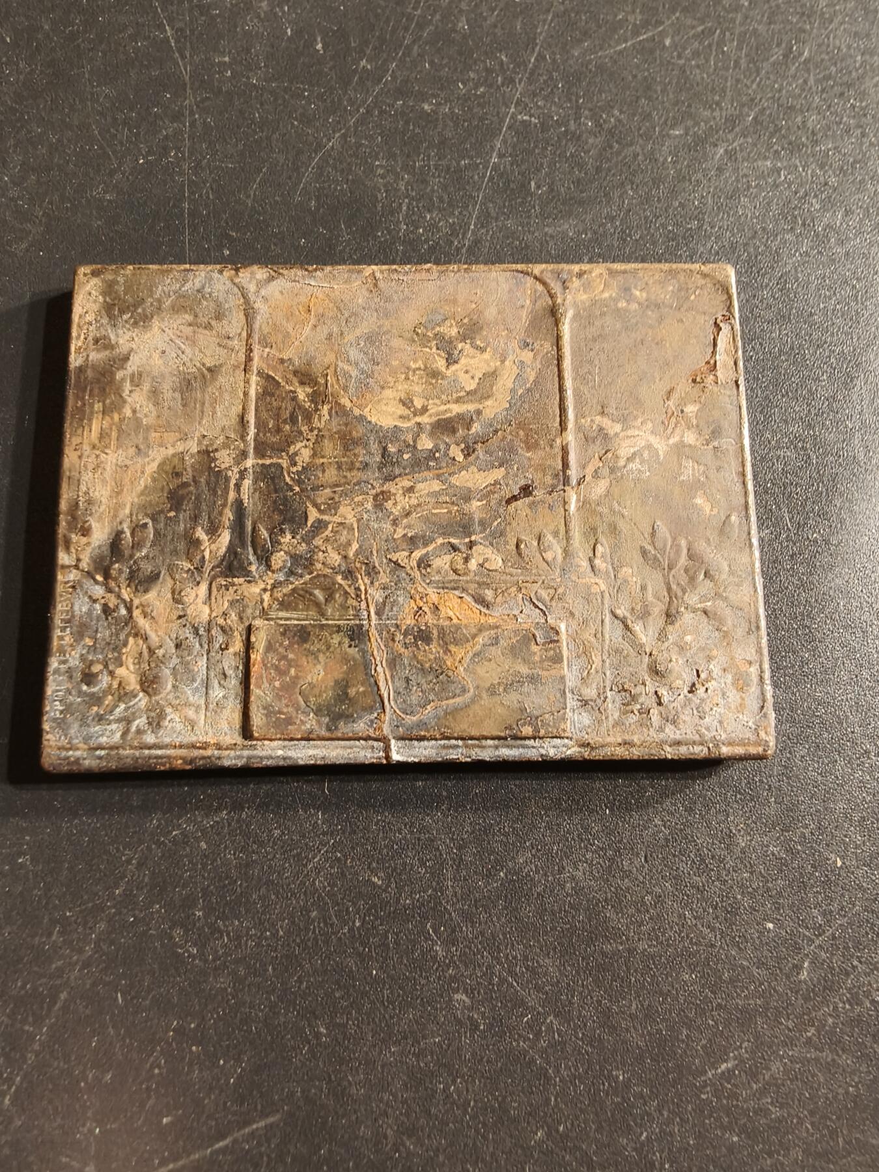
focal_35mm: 23
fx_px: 779
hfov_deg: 58.9
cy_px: 586
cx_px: 440
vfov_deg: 73.9
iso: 250
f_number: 2
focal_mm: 2.32
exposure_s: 1/50
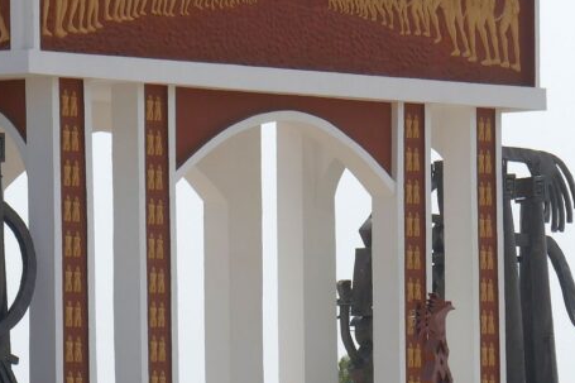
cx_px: 147
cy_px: 265
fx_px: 6259
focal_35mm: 392
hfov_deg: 5.3
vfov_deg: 3.5
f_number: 7.1
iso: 125
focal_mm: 63.4
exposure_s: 1/800
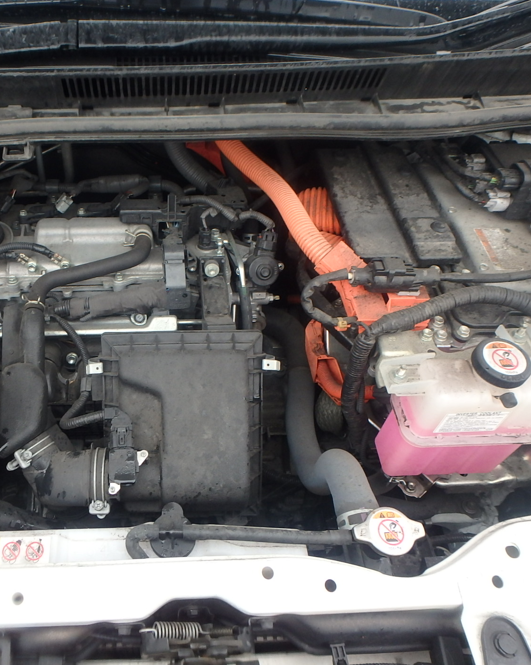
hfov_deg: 50.0
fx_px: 550
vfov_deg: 62.2
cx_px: 154
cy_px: 332
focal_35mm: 28
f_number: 3.5
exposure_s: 1/60
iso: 160
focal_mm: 3.7
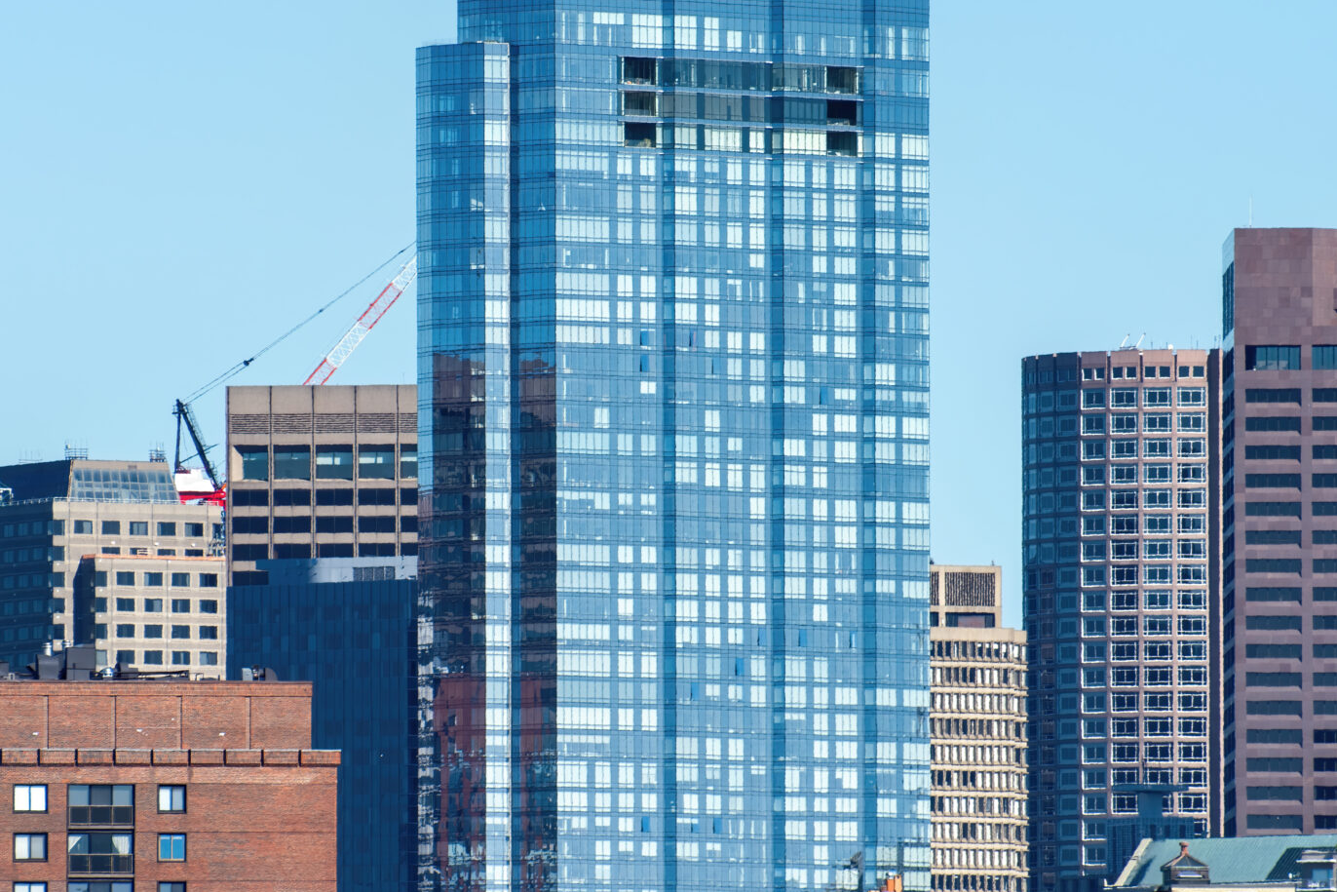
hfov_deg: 3.7
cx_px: 639
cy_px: 582
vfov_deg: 2.5
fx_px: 20798
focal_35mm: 560
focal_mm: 300
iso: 160
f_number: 8
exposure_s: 1/500
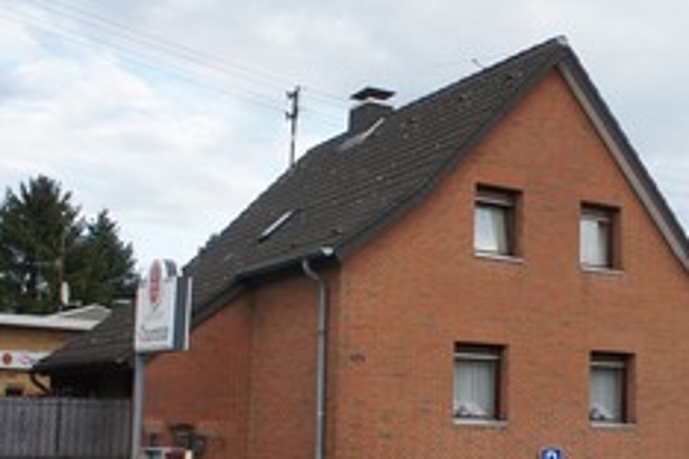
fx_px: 1014
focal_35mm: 53
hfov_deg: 36.6
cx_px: 524
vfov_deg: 25.5
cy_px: 282
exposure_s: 1/250
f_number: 7.1
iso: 400
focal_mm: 18
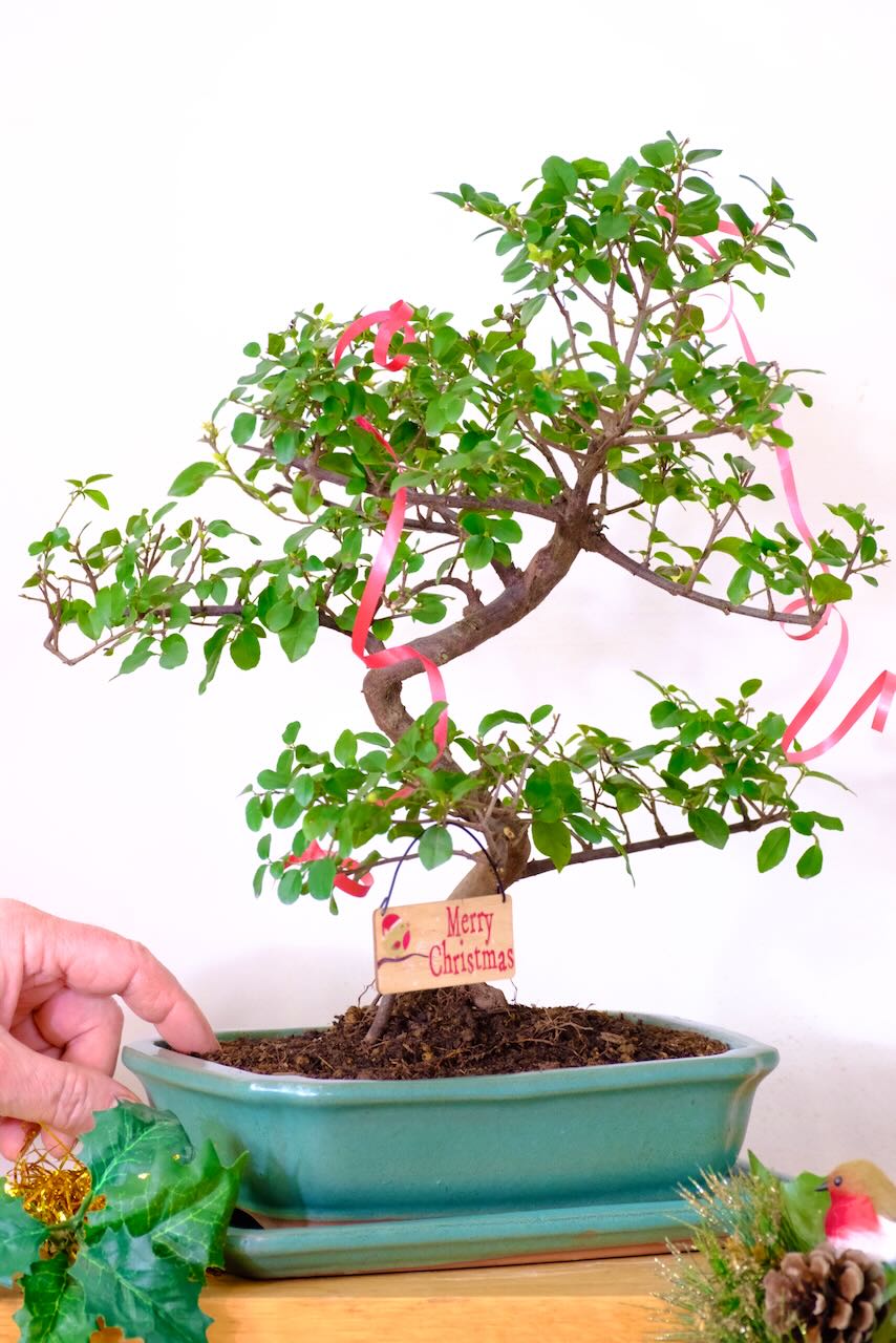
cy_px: 672
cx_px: 448
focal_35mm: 310
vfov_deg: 6.6
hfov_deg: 4.4
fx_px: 11566
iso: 2000
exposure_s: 1/30
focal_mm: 206.5
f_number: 6.4
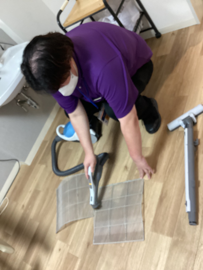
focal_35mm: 31
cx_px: 102
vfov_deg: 58.4
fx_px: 242
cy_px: 135
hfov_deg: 45.4
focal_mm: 3.3
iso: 320
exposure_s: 1/30
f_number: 2.4
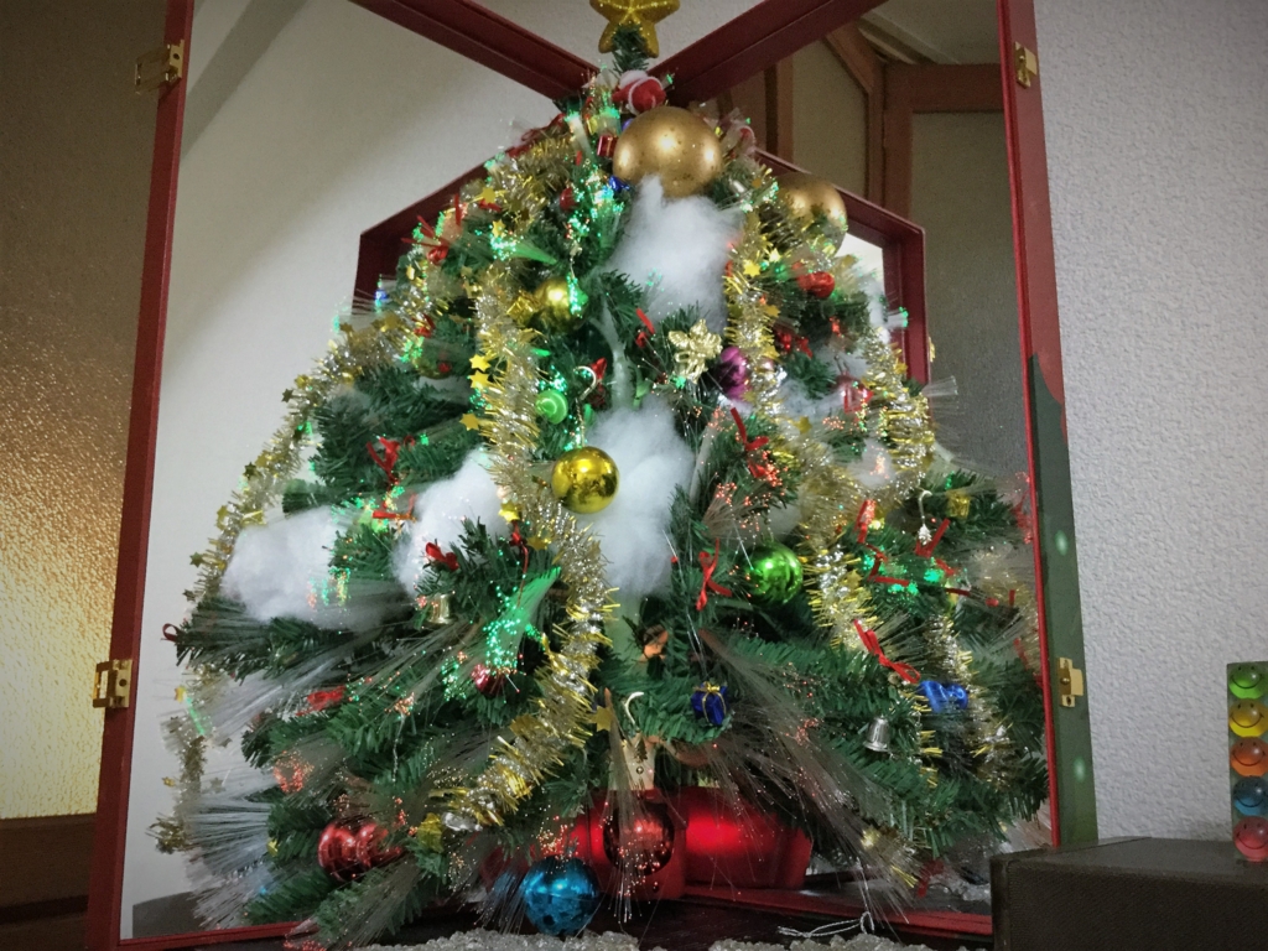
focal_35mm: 31
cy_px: 476
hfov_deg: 58.4
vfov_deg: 45.4
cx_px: 634
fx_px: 1136
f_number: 2.4
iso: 200
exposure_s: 1/15
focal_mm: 3.3
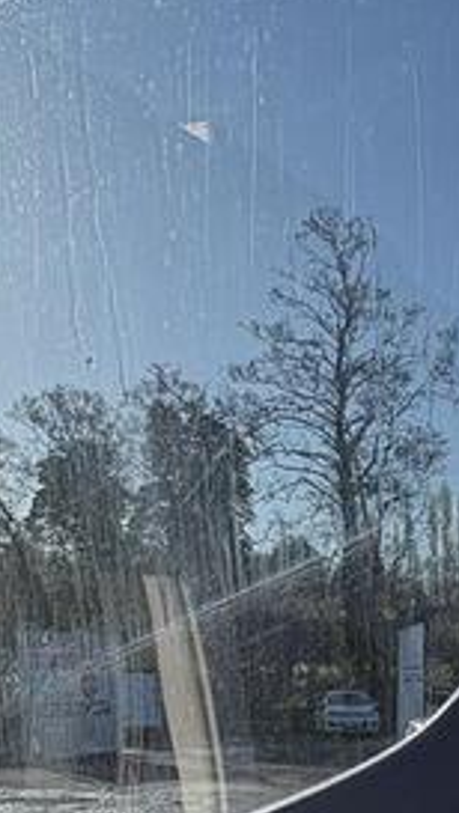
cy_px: 884
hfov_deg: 23.6
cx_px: 379
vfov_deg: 35.6
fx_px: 1080
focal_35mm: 50
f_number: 2.2
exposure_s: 1/256
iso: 40
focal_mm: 2.22
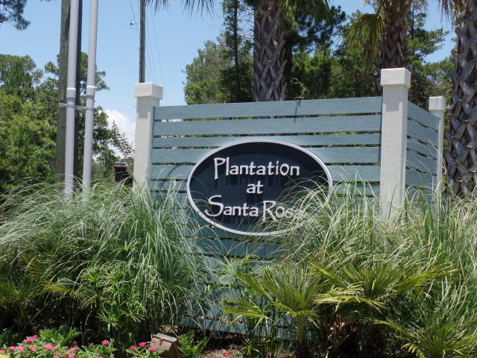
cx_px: 238
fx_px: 717
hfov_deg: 36.8
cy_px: 179
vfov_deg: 28.0
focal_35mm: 52
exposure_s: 1/750
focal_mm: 9.2
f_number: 3.4
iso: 80
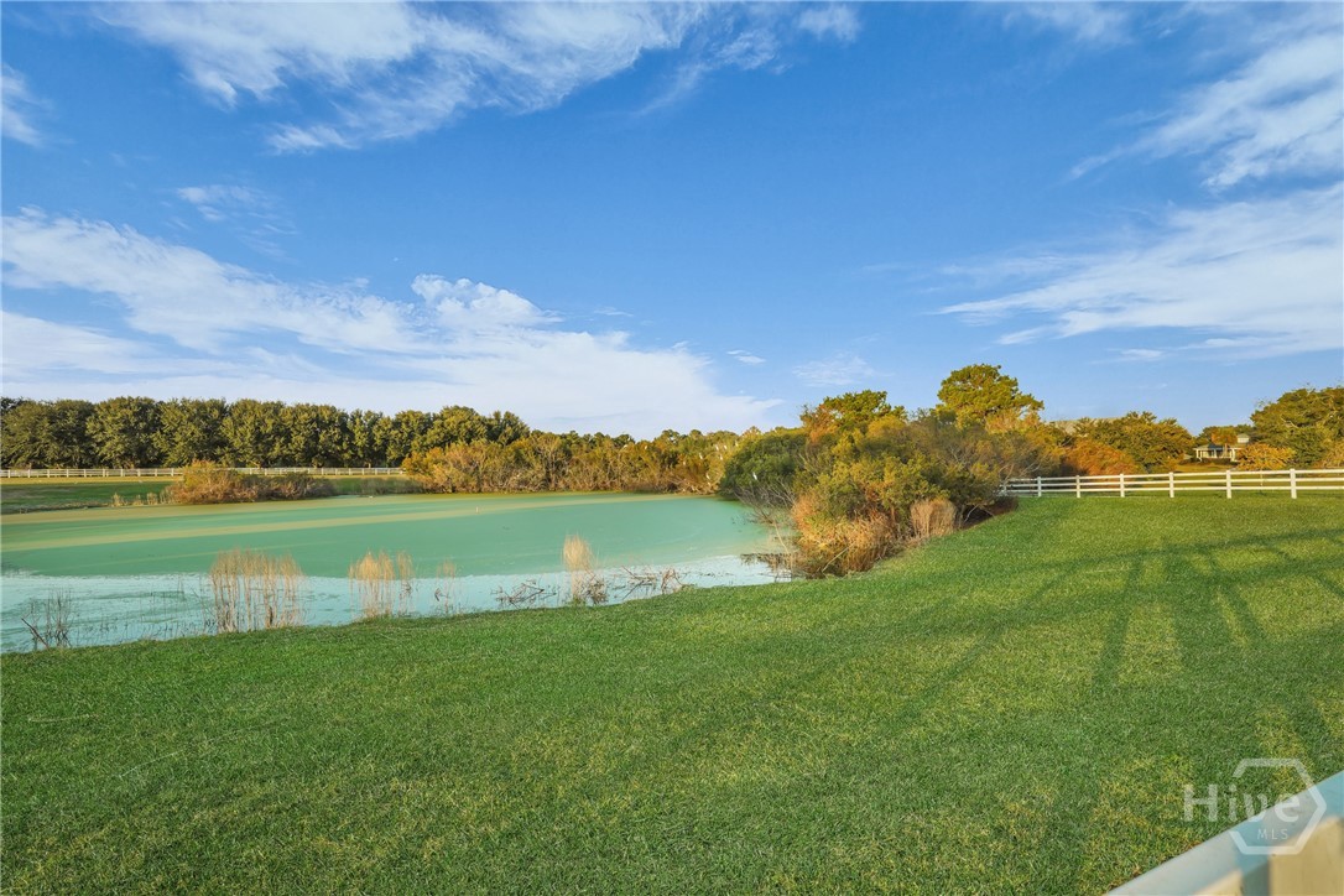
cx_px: 672
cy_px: 448
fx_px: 597
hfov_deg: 96.7
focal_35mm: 16
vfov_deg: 73.7
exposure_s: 1/200
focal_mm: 16
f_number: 9
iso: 320
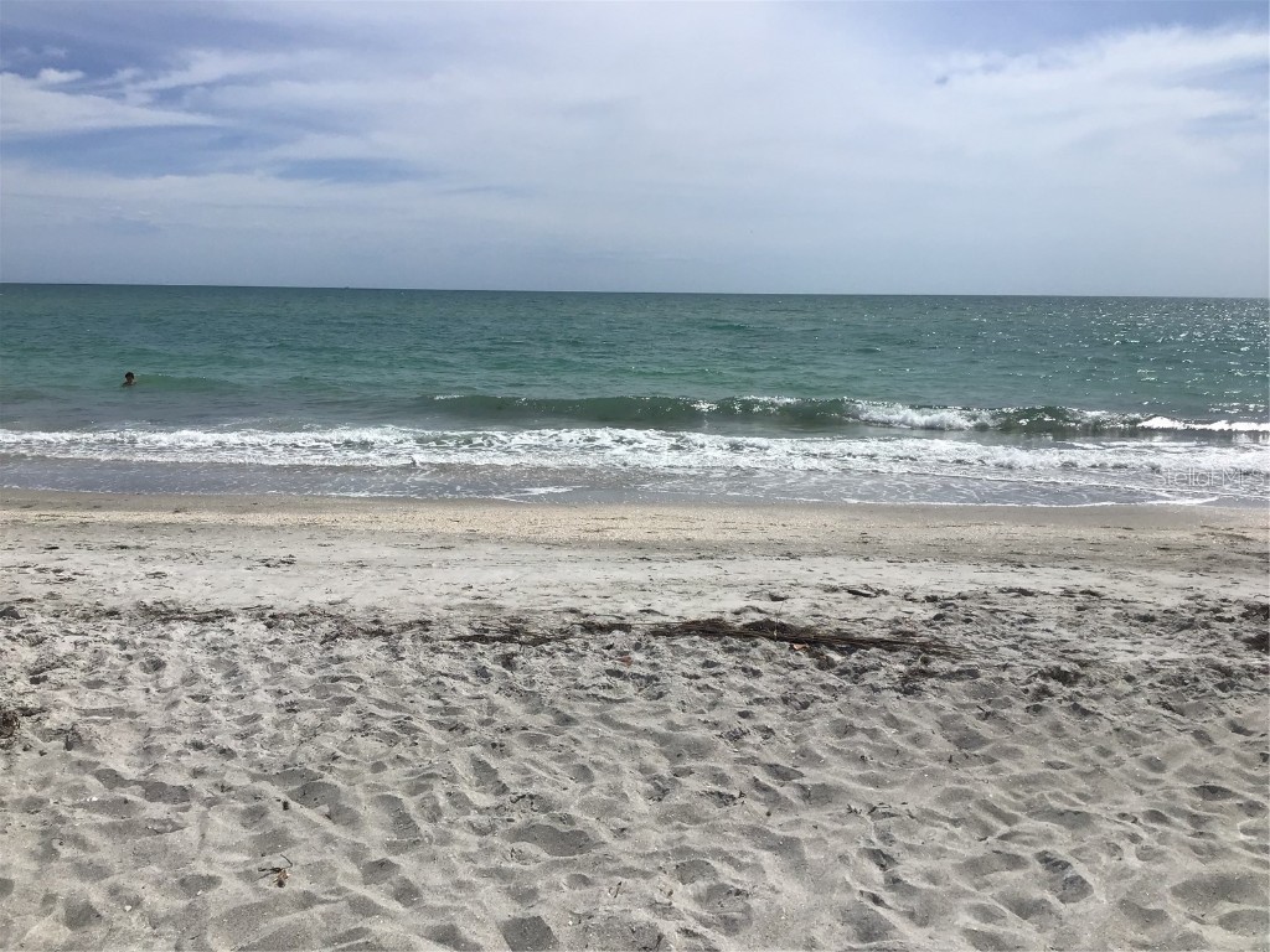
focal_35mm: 31
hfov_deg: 58.4
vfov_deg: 45.4
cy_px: 476
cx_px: 635
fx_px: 1137
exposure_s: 1/4292
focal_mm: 3.3
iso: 25
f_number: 2.4
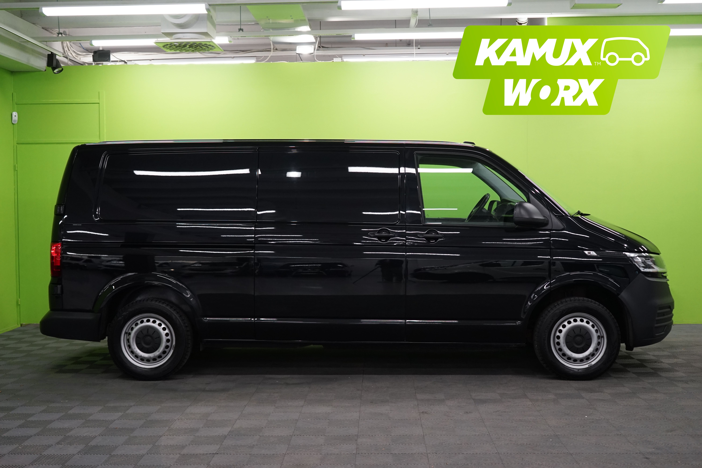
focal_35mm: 44
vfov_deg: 30.5
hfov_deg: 44.5
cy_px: 234
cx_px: 351
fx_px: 858
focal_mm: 44
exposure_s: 1/160
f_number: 4.5
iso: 1250
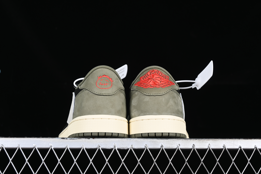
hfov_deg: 27.0
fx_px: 544
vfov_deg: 18.2
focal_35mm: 75
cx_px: 130
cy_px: 87
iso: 160
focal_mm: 50
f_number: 6.3
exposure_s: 1/60
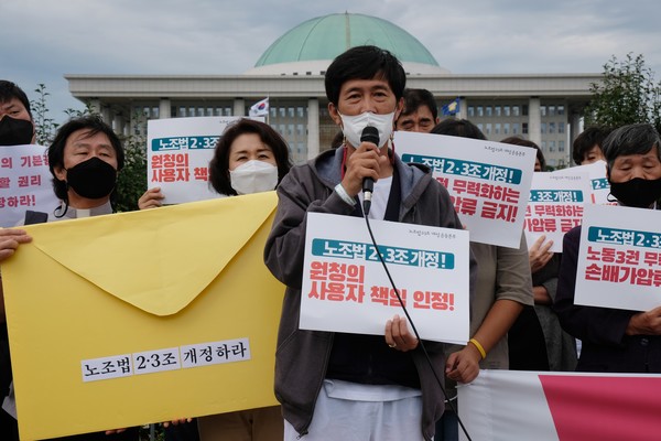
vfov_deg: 21.2
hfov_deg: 31.4
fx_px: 1175
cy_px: 220
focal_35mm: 64
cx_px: 330
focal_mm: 42.5
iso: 250
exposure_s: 1/500
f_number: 9
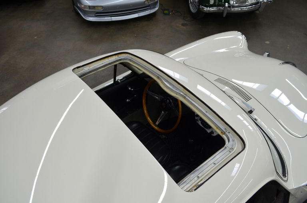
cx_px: 154
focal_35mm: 27
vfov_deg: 47.7
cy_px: 102
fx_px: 230
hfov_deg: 67.5
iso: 400
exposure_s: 1/80
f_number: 4.5
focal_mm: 18
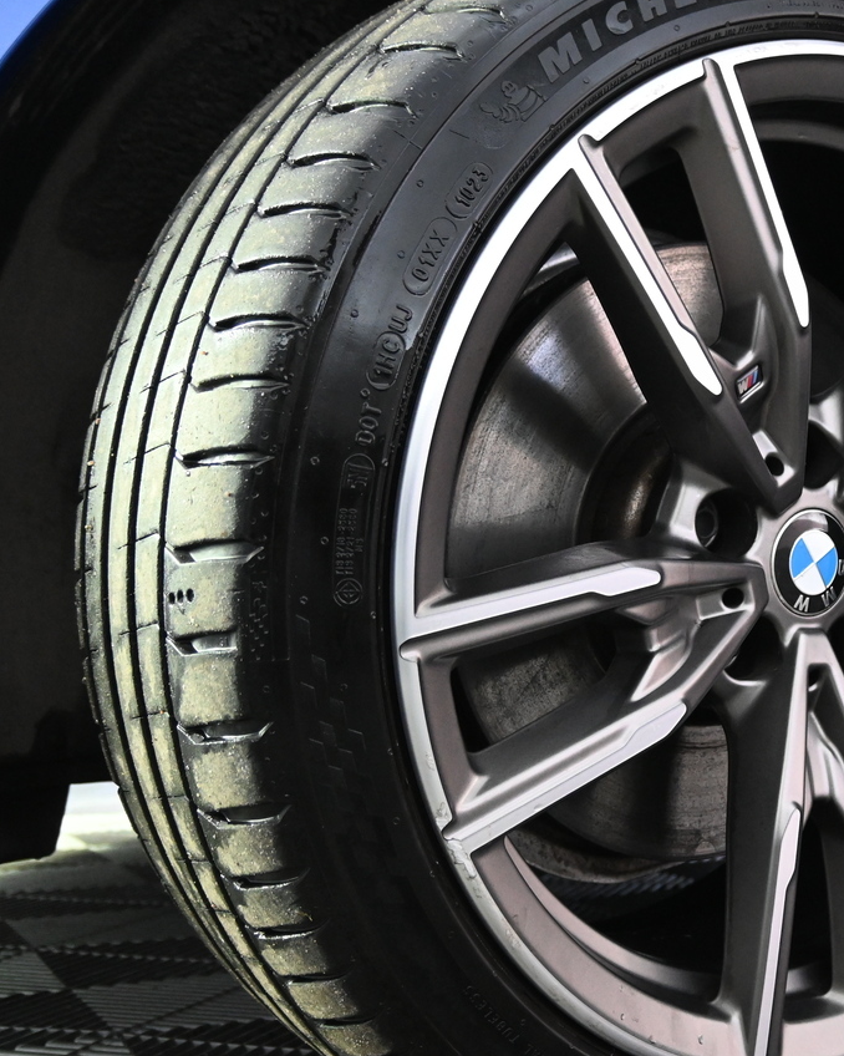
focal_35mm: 52
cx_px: 708
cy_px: 534
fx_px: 1638
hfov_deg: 28.1
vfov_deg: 35.7
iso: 2500
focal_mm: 19.5
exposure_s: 1/30
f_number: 3.8
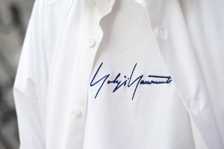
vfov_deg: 15.2
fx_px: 560
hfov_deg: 22.6
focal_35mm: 90
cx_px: 112
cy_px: 74
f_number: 4
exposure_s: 1/320
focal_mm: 90
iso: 320
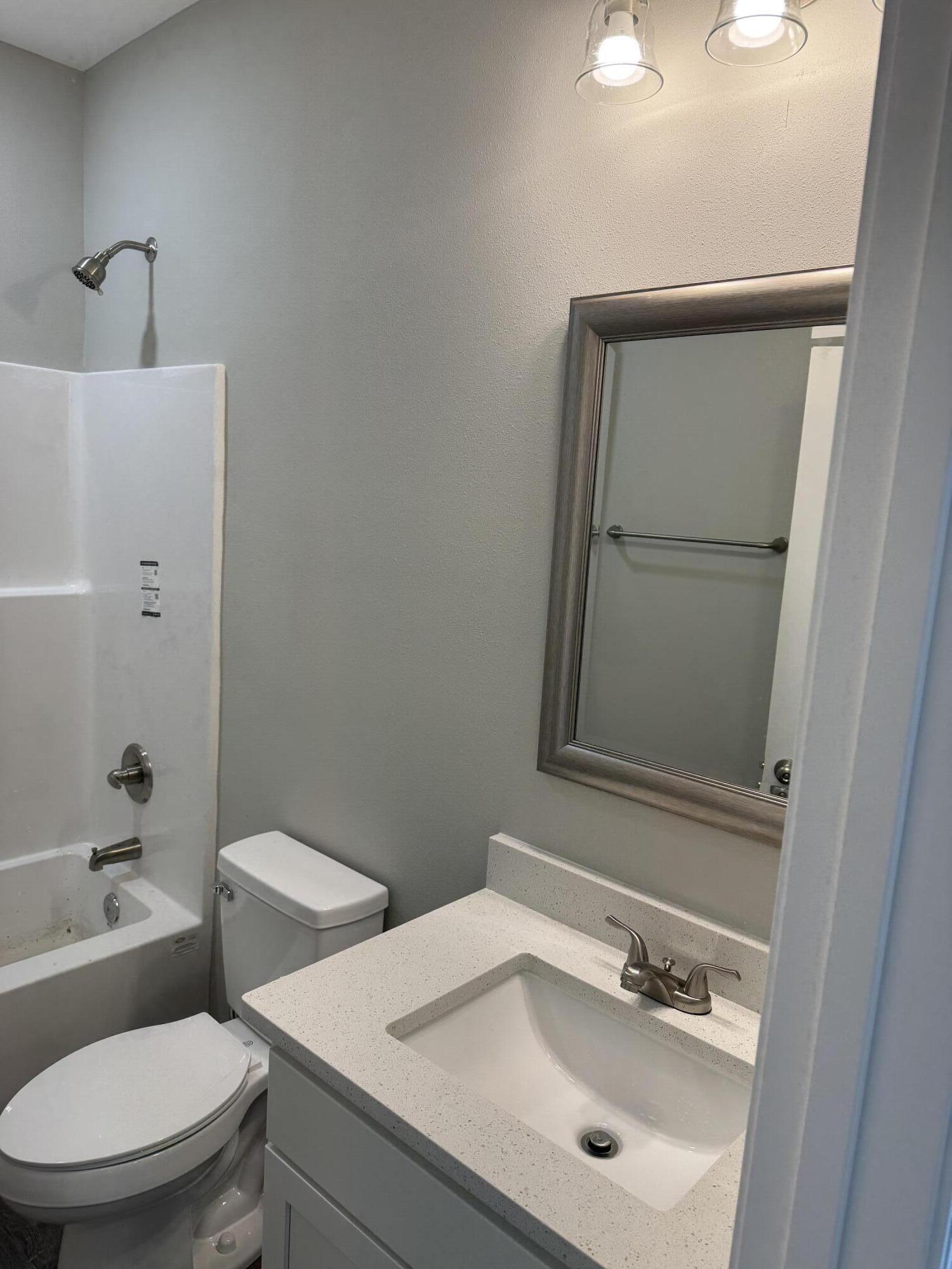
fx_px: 880
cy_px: 634
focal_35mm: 24
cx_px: 476
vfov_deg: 71.6
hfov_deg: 56.8
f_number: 1.78
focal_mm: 6.76
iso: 80
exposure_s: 1/120
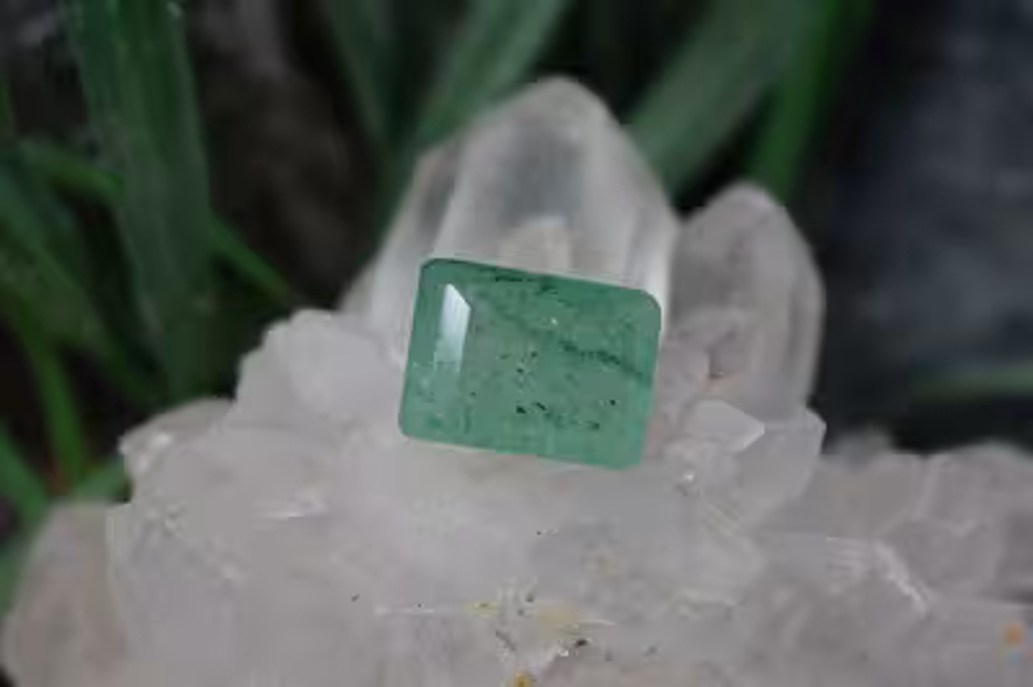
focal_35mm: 75
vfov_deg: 18.2
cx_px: 516
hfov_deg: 27.0
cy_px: 344
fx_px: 2150
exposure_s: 1/80
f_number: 5.6
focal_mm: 50
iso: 400
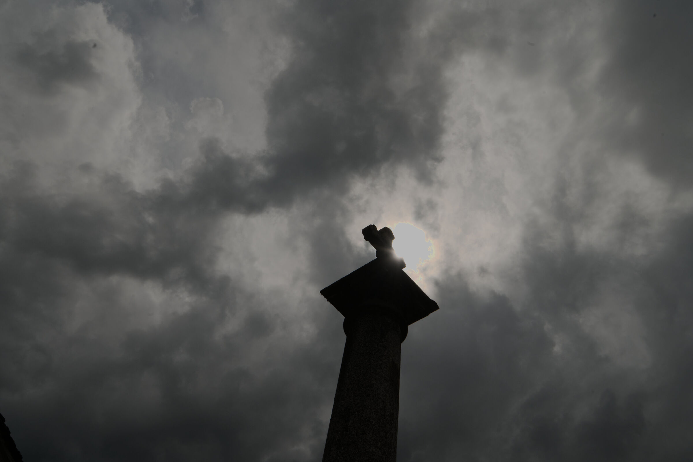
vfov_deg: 37.8
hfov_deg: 54.4
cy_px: 231
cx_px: 346
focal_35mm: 35
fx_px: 674
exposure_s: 1/2000
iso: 500
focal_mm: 35
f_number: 16
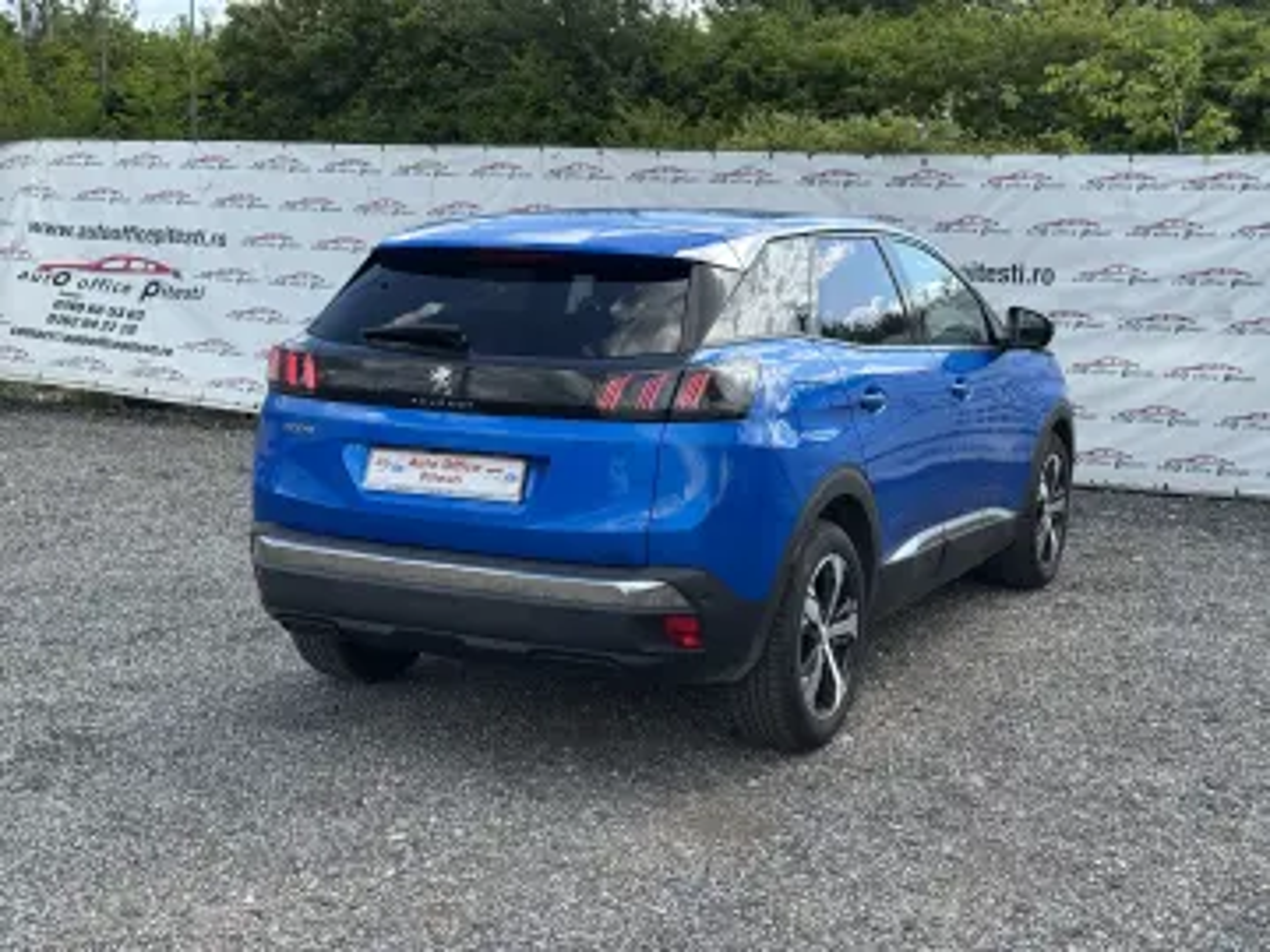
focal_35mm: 48
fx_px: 1761
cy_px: 476
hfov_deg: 39.7
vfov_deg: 30.3
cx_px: 635
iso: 64
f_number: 1.78
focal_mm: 6.76
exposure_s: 1/1312
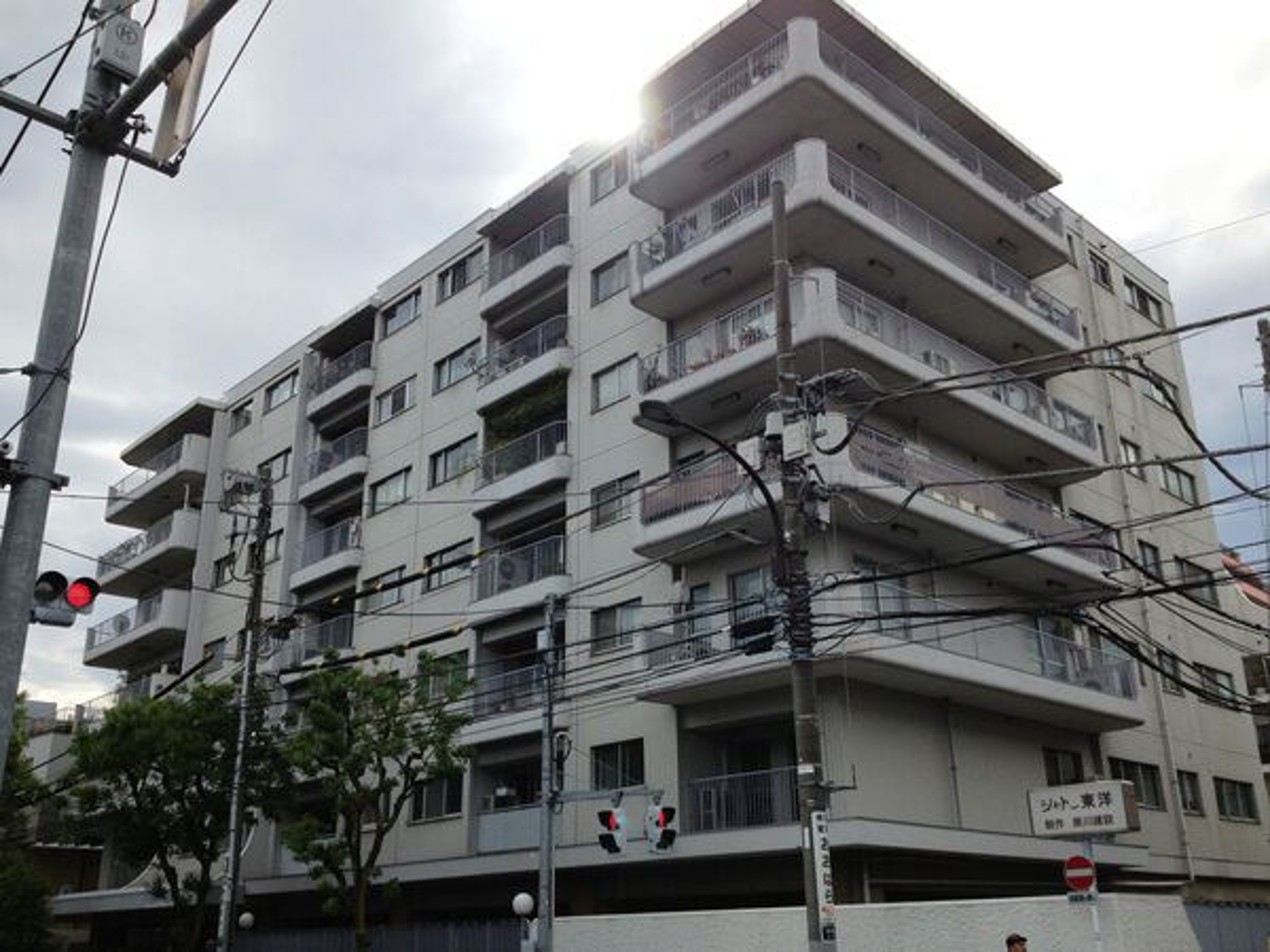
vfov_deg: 40.7
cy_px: 476
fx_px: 1284
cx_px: 635
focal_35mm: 35
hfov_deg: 52.6
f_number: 2.4
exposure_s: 1/1200
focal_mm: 4.28
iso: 50
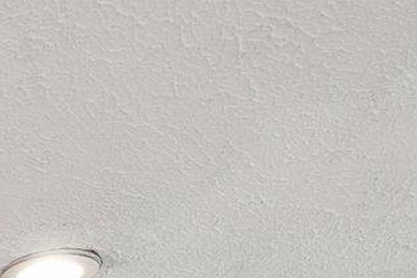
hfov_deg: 16.3
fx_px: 1228
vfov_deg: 9.9
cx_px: -325
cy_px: 830
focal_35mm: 106
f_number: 6.3
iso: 400
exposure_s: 1/10
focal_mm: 16
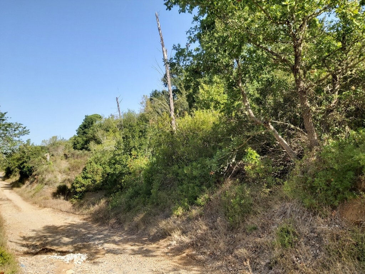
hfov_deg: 67.3
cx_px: 182
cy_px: 137
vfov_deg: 53.1
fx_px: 274
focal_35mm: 26
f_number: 1.7
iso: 64
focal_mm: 3.92
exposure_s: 1/1007
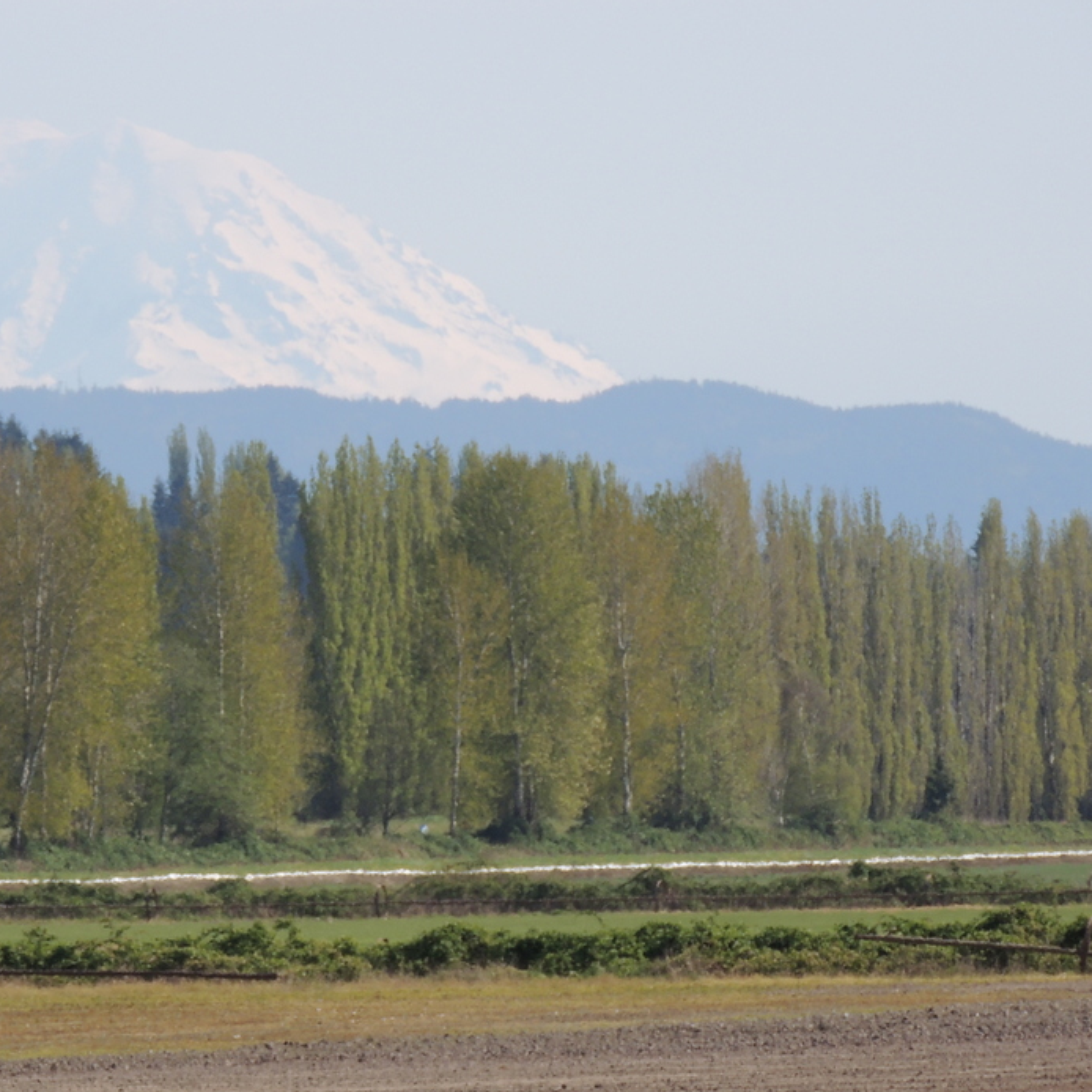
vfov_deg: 3.3
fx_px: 18916
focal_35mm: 530
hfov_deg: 3.3
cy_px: 585
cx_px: 134
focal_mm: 57.9
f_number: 4.8
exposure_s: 1/500
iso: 100
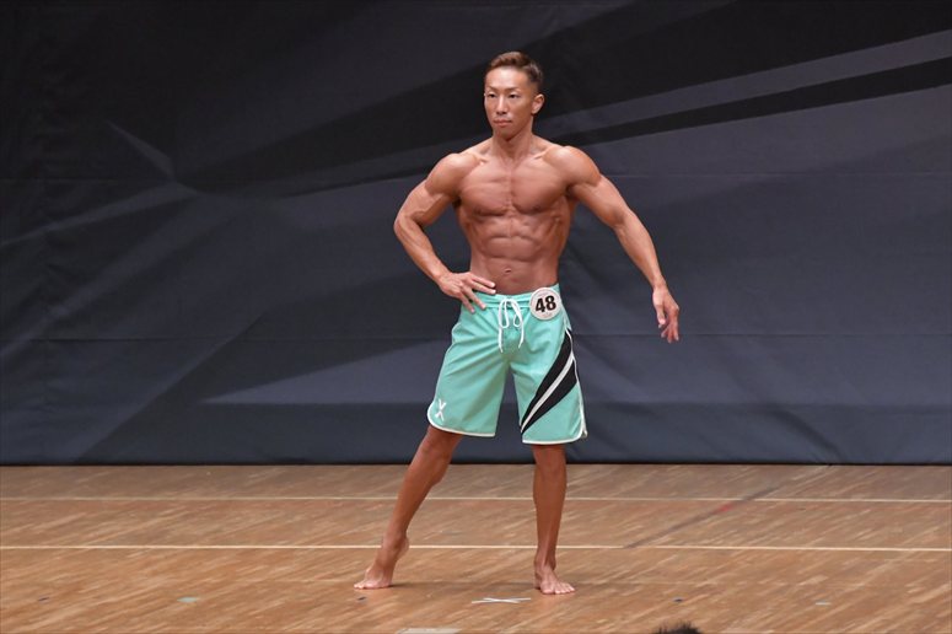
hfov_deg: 6.9
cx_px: 476
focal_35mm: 300
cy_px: 317
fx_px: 7930
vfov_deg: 4.6
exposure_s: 1/400
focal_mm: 200
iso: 6400
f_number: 5.6
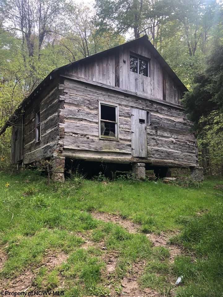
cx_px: 112
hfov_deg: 49.7
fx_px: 241
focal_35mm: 28
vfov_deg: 63.4
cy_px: 148
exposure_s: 1/120
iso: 20
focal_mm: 3.99
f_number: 1.8
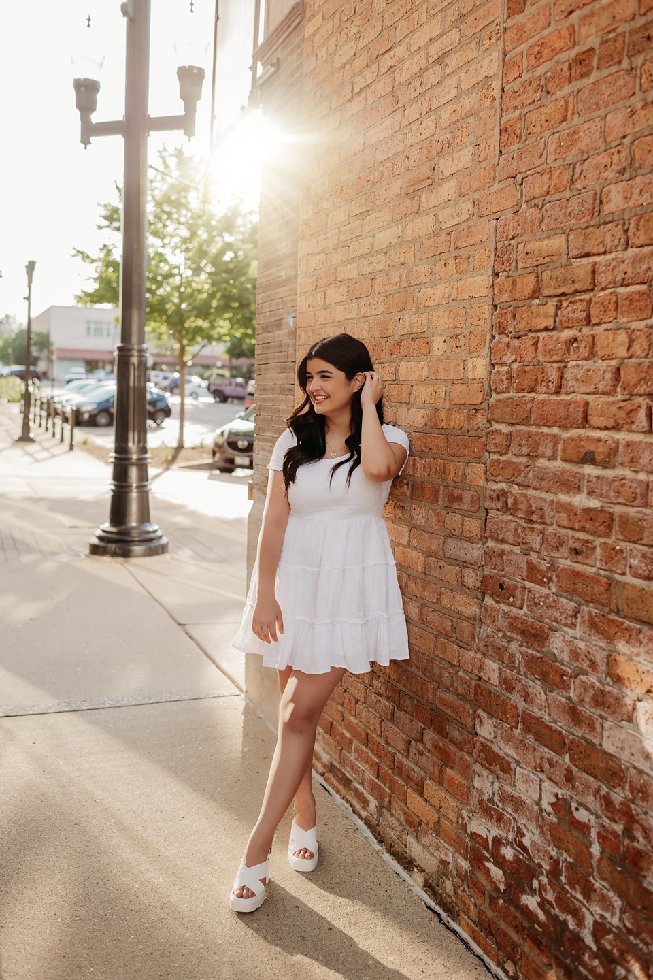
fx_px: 952
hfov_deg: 37.9
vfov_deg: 54.4
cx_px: 326
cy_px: 490
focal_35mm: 35
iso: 400
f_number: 2.8
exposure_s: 1/1250
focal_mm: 35
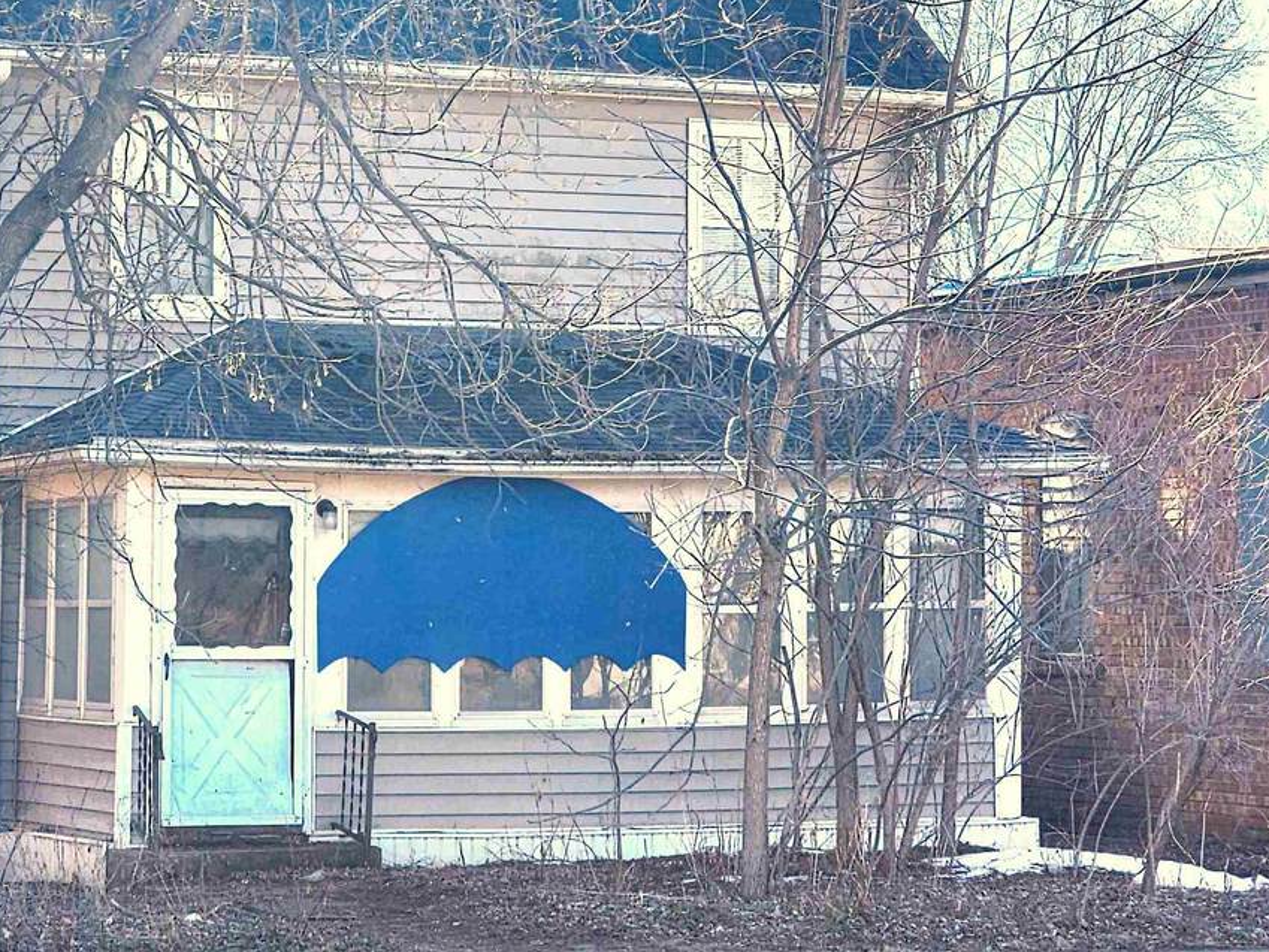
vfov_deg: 14.2
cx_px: 514
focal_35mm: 104
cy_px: 236
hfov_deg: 18.9
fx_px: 3813
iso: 40
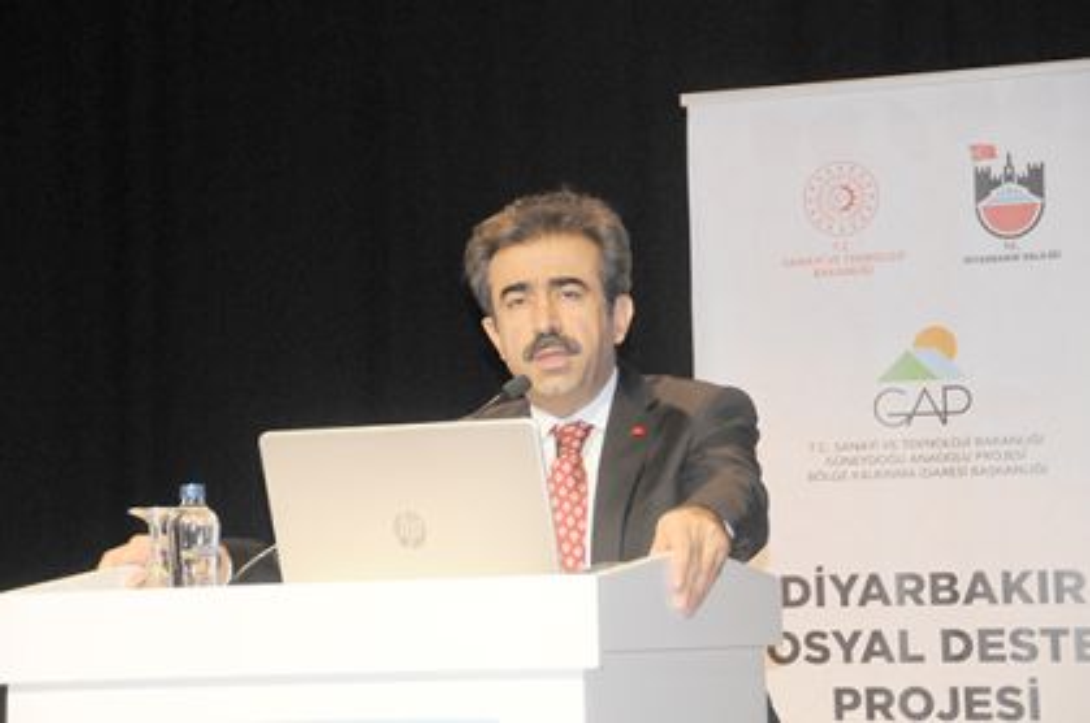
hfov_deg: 18.2
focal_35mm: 112
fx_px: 3401
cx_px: 545
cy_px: 362
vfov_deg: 12.1
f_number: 5.6
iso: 1600
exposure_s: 1/60
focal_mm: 75
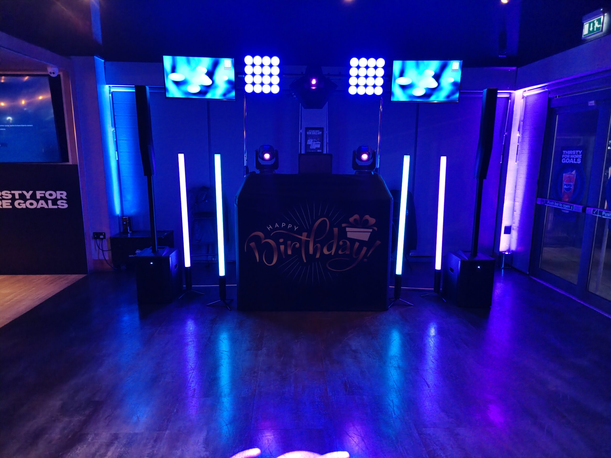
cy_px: 229
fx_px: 406
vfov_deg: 58.9
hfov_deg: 73.9
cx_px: 306
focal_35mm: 23
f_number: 1.6
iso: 400
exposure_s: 1/100
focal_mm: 6.06
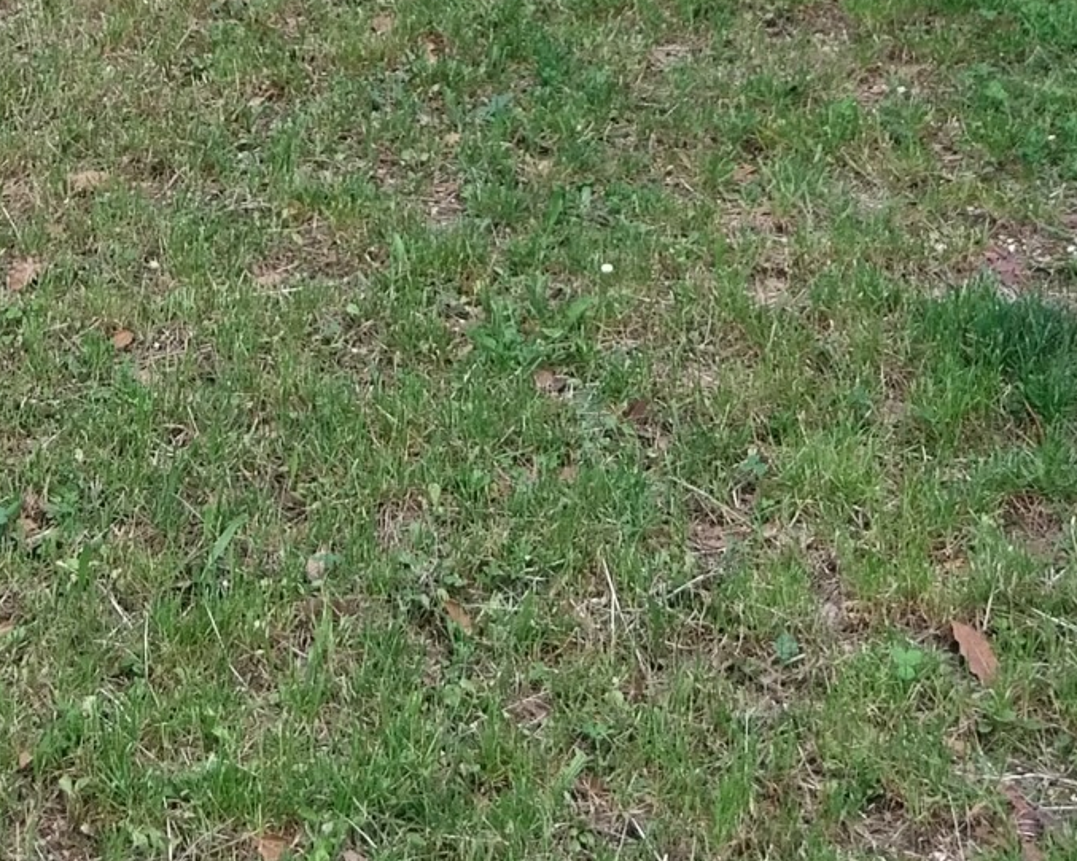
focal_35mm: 96
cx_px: 415
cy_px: -479
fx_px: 3059
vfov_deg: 14.8
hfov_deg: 19.9
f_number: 1.8
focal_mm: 4
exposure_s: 1/137
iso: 25
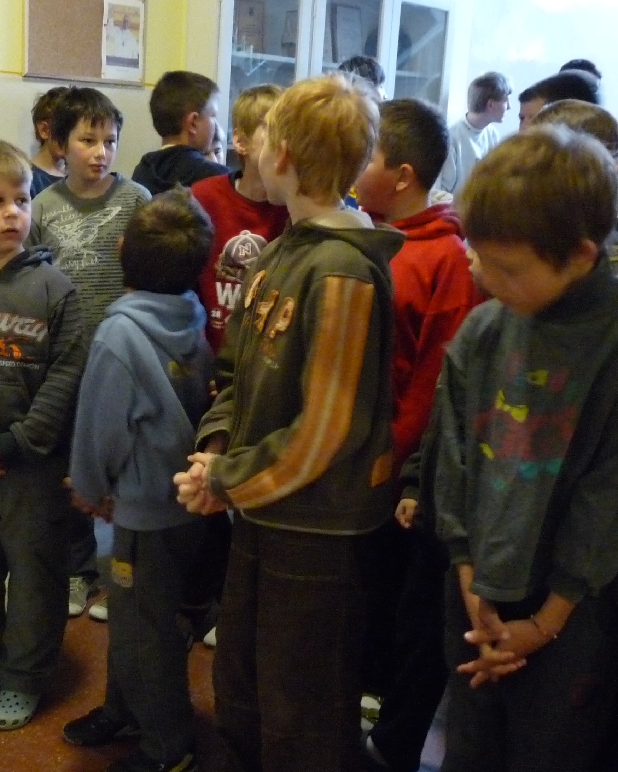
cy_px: 361
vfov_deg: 42.0
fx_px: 1006
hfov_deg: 33.2
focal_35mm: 44
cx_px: 124
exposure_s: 1/13
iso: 800
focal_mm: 4.8
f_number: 2.8
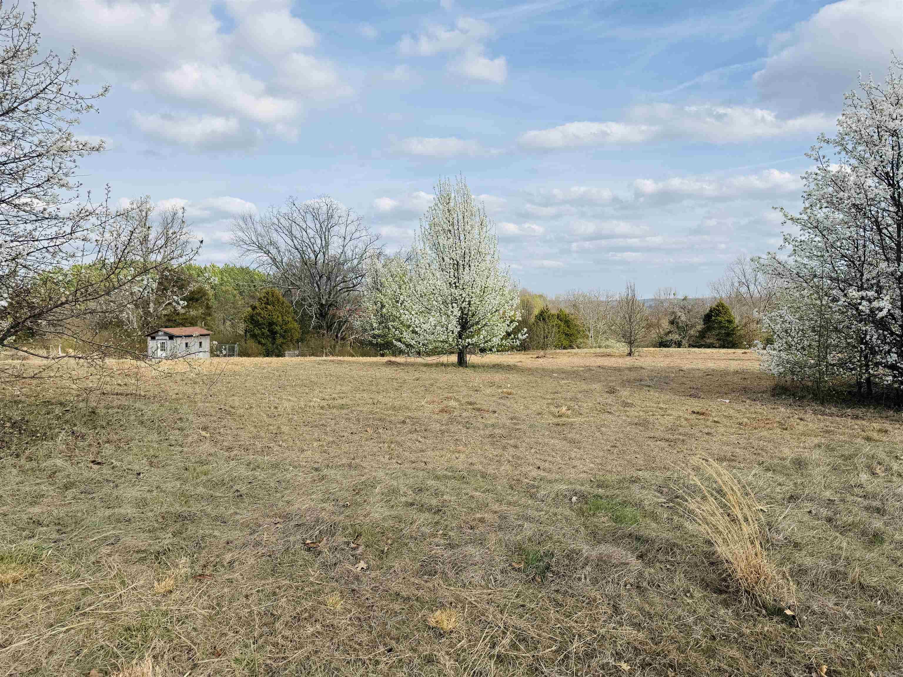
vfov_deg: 56.8
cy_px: 338
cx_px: 452
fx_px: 626
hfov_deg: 71.6
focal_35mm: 24
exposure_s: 1/5714
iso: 80
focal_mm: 6.76
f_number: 1.78
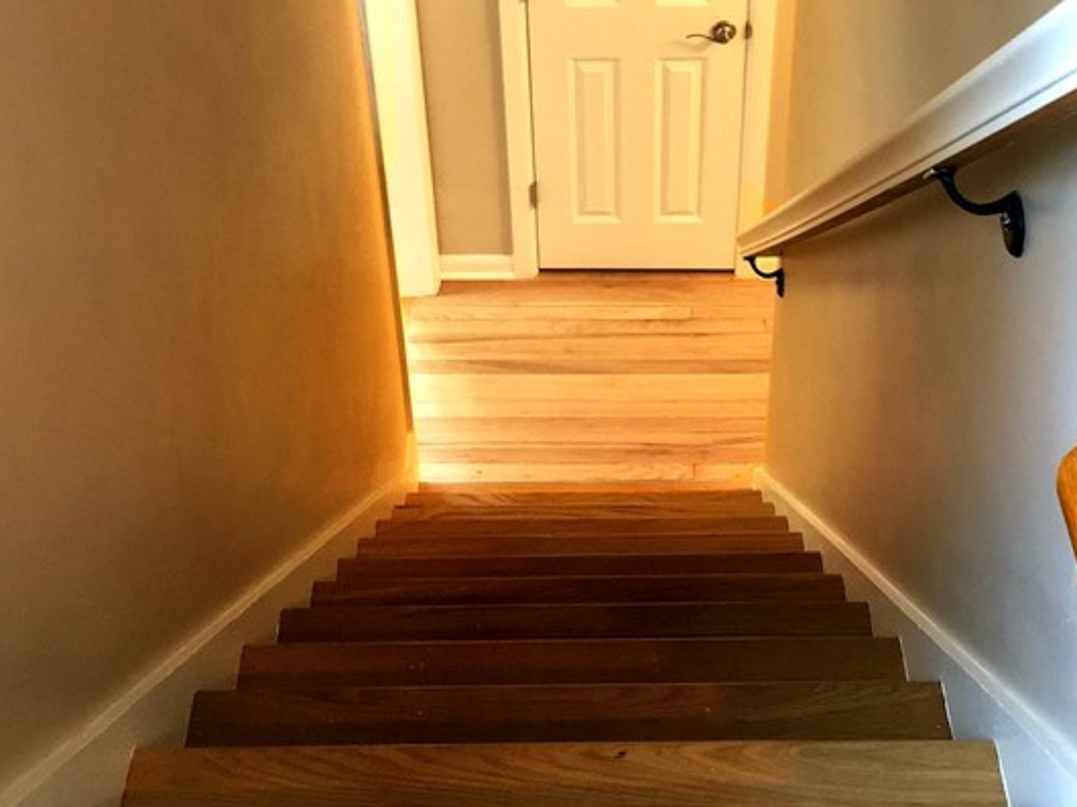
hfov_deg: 34.3
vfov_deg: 25.8
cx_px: 595
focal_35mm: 56
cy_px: 216
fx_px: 1742
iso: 125
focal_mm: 4.15
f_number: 2.2
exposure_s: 1/30
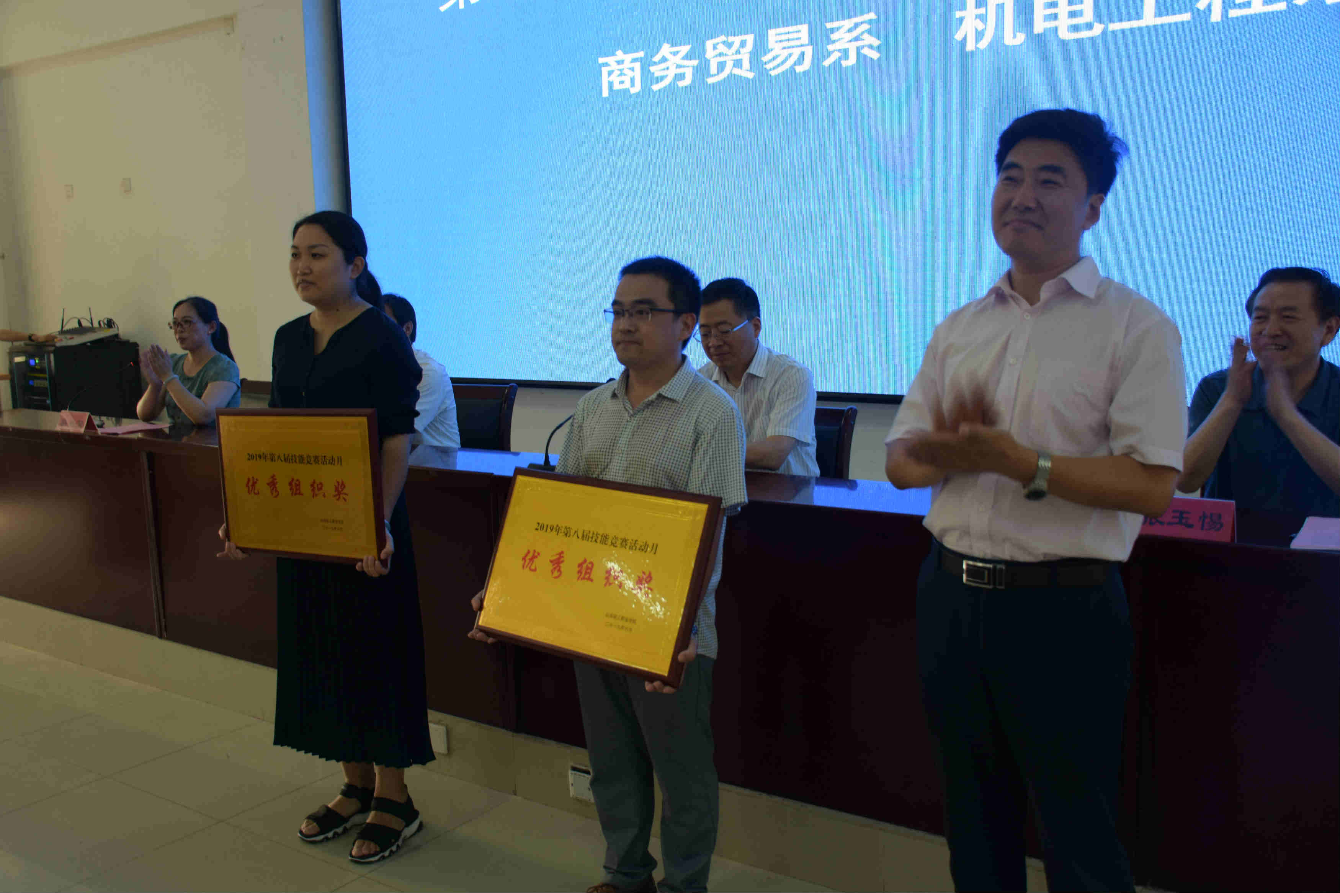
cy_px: 446
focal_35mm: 33
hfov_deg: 57.2
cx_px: 670
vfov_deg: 40.0
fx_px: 1228
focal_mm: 22
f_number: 3.5
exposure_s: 1/30
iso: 200
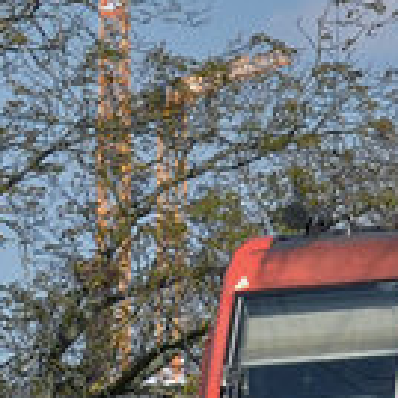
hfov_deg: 2.2
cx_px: 796
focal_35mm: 798
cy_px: 224
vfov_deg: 2.2
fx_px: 10380
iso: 200
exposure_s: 1/1000
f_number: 5.6
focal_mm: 70
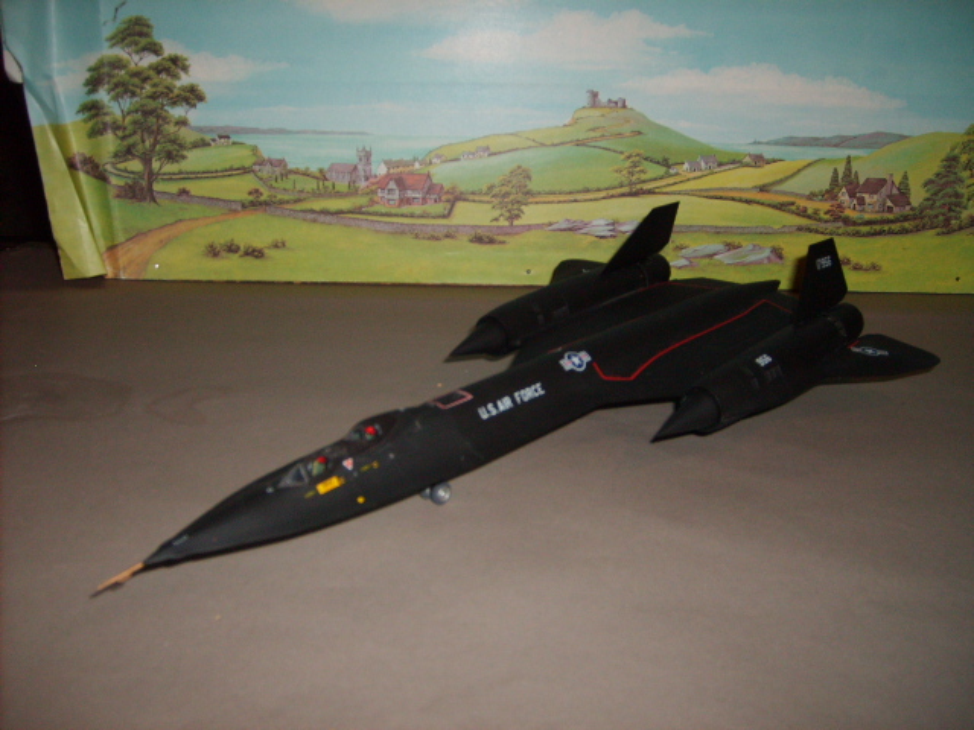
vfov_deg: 40.7
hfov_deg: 52.6
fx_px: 985
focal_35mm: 35
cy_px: 365
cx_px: 487
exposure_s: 1/45
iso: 100
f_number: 2.8
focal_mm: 5.8
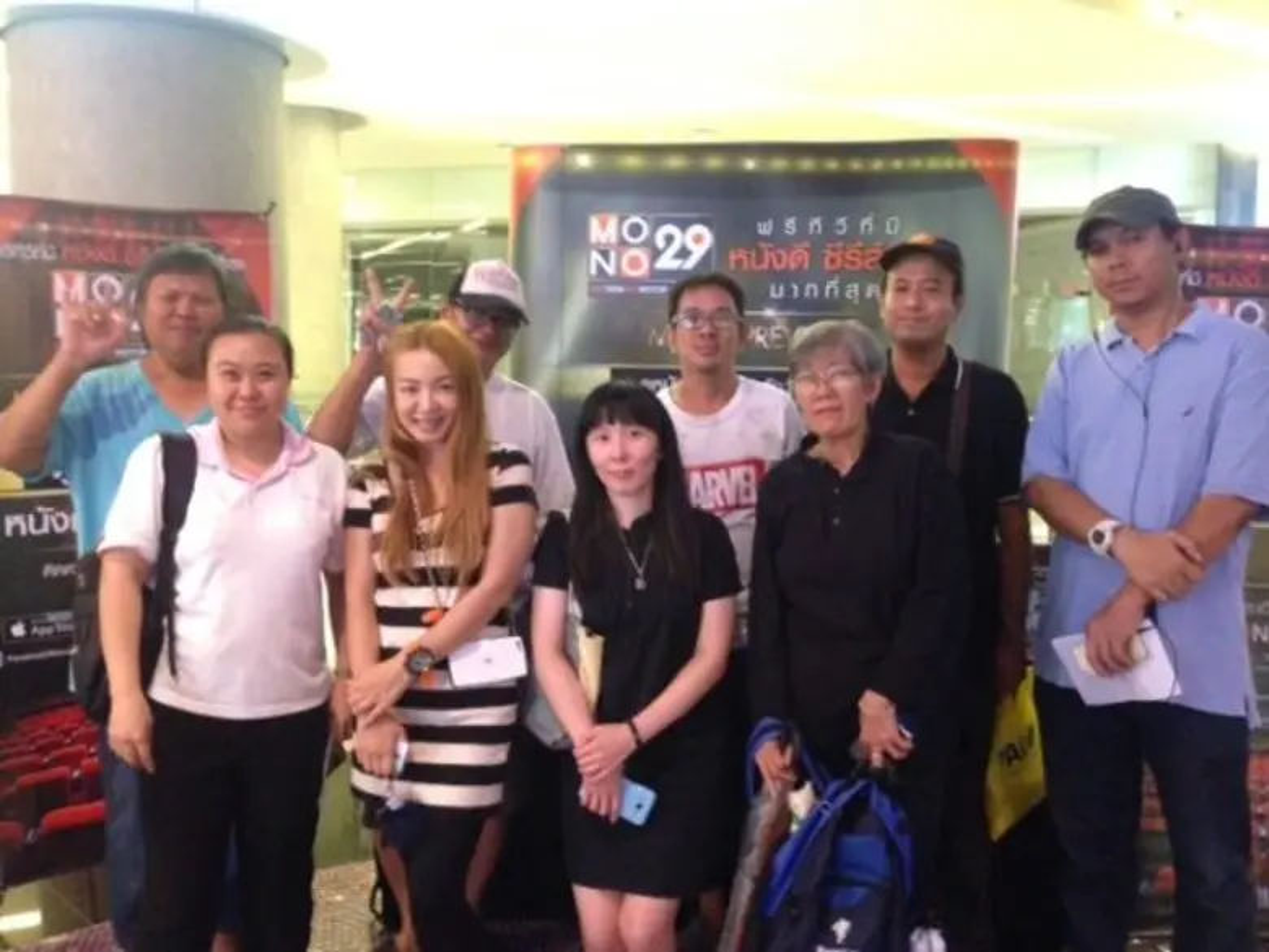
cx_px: 634
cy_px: 476
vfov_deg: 42.9
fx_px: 1210
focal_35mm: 33
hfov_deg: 55.4
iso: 800
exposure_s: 1/15
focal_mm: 4.12
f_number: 2.4
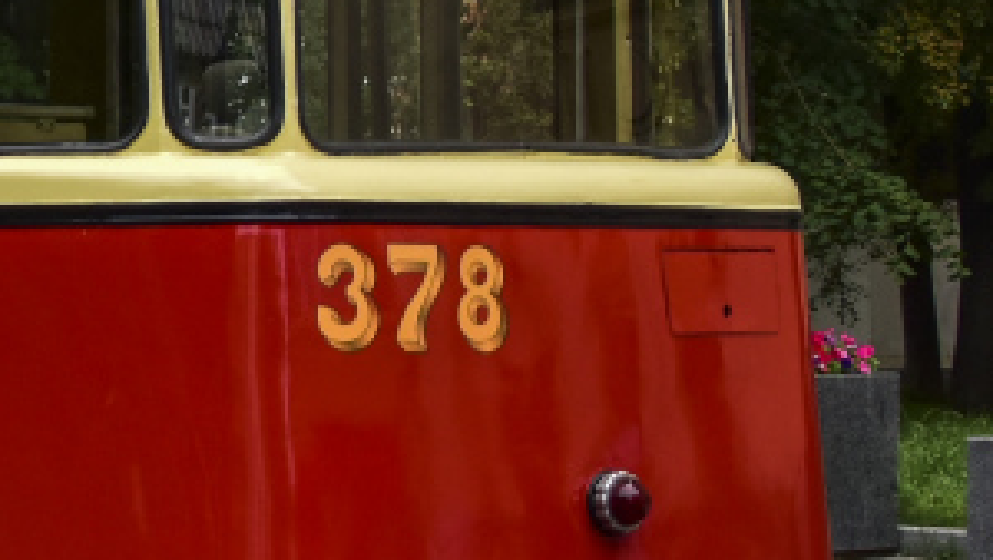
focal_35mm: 150
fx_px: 3951
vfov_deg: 8.0
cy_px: -121
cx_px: -725
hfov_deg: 13.1
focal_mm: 22
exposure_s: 1/640
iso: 160
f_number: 3.8
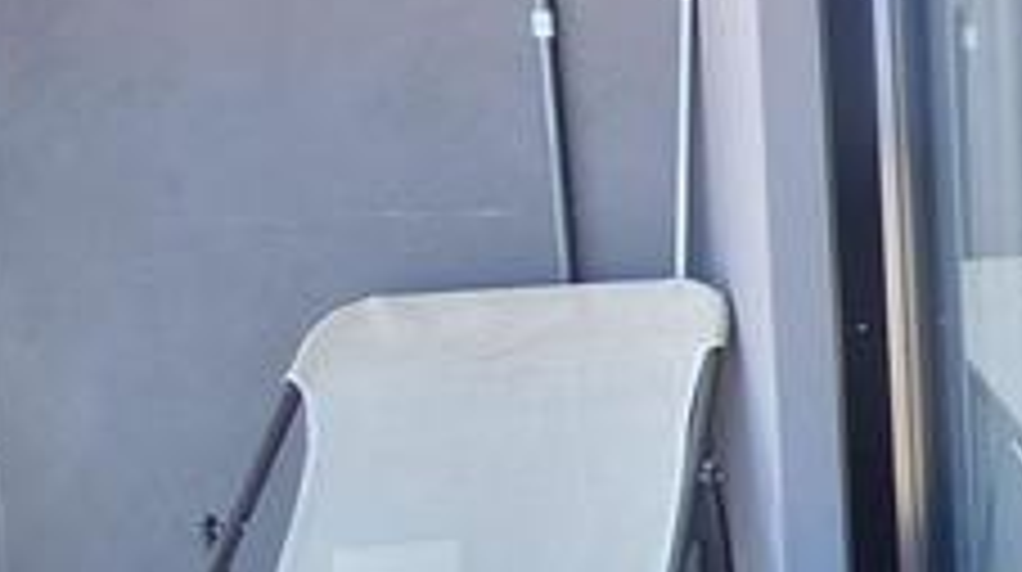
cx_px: 1630
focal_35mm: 50
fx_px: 1353
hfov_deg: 26.1
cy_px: 234
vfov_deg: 23.8
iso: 64
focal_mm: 1.74
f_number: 2.2
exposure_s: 1/60
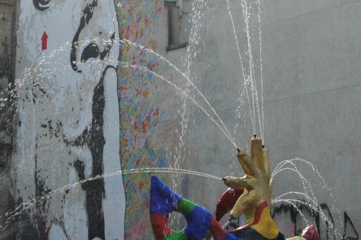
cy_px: 164
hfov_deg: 12.8
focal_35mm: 159
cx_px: 50
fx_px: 1593
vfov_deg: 8.6
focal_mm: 46
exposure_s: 1/200
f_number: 10
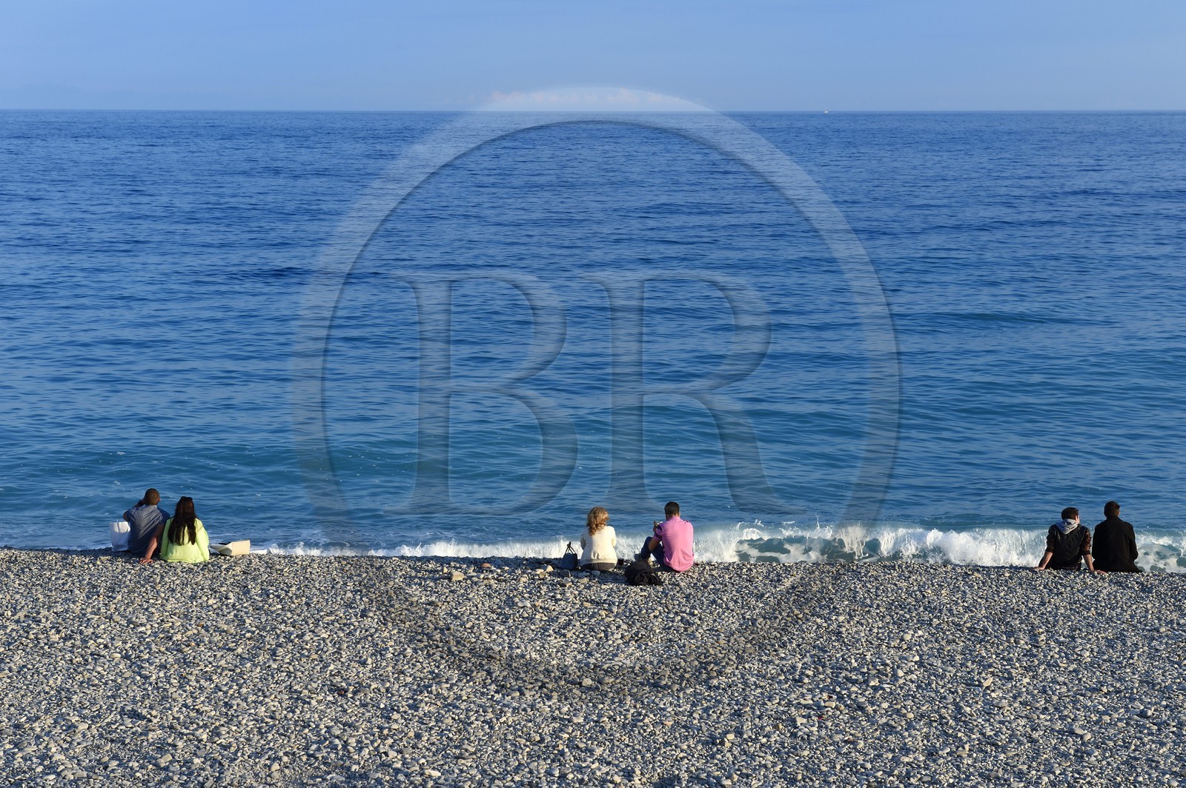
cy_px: 394
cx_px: 593
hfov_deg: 28.9
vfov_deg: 19.4
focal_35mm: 70
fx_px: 2304
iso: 200
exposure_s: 1/200
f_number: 10
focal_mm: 70
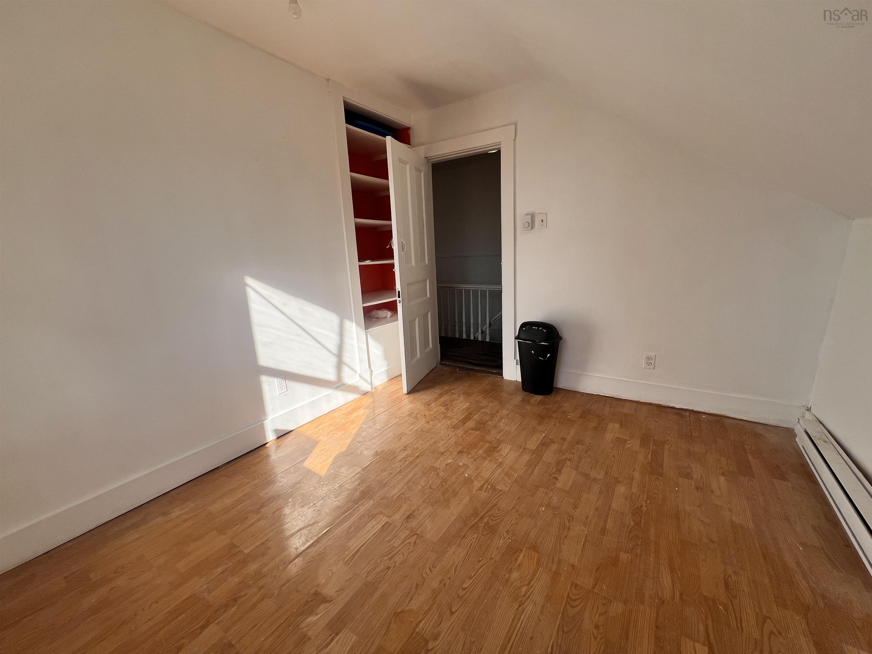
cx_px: 436
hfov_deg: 106.2
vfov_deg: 89.9
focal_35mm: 13
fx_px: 327
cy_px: 327
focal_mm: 1.57
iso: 32
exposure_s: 1/508
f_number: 1.8
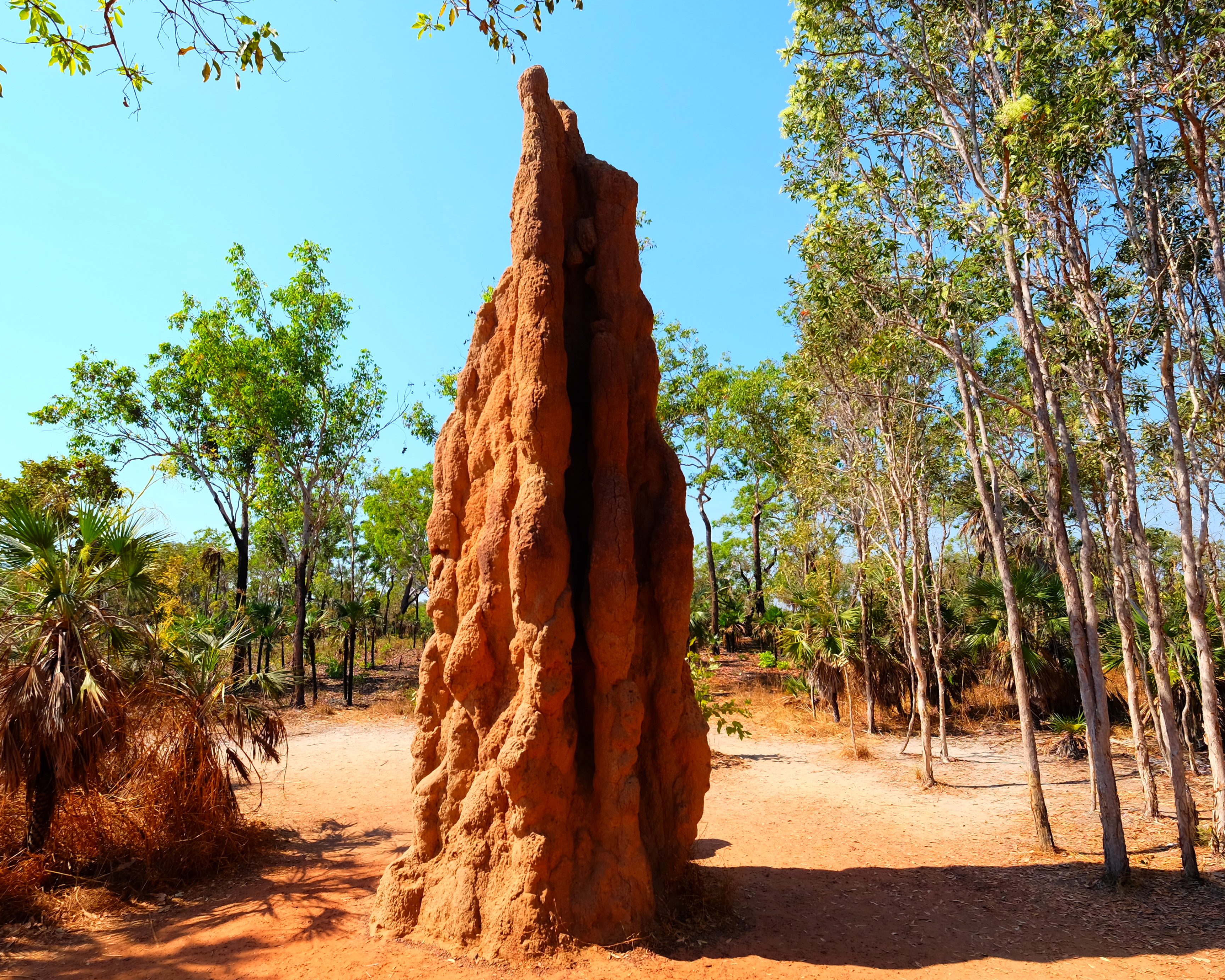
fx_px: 725
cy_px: 527
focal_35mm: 20
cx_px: 579
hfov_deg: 80.3
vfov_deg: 68.0
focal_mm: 10
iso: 200
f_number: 5.6
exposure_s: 1/450
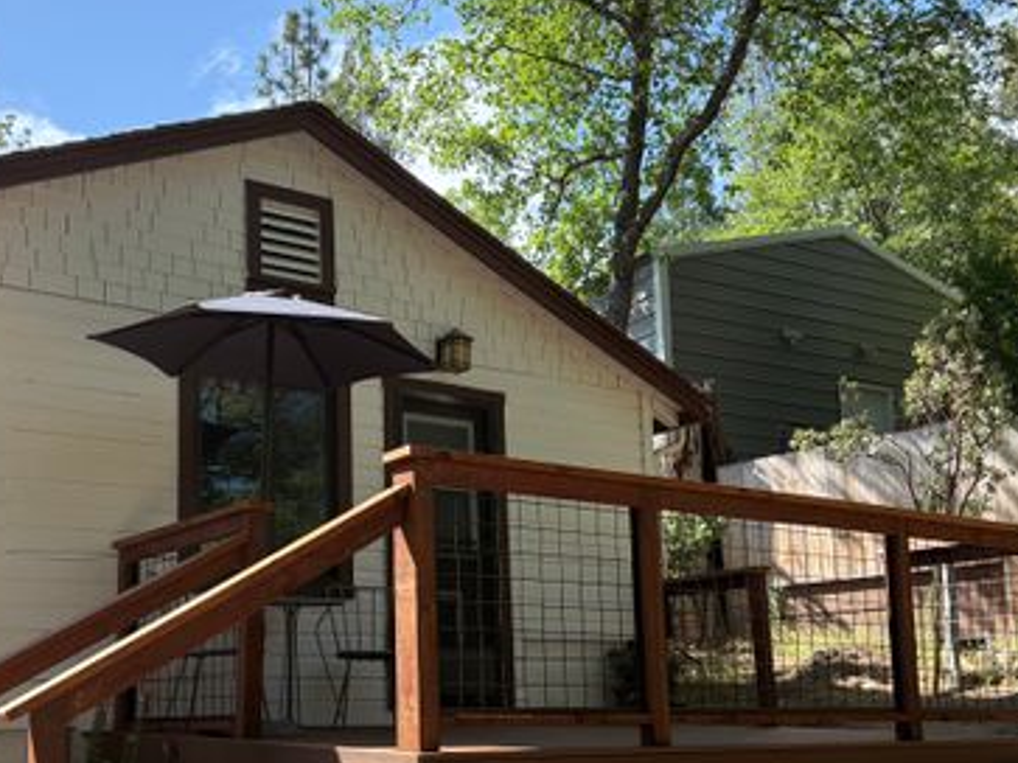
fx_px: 1264
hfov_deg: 43.6
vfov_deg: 33.2
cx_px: 398
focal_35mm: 43
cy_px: 525
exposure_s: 1/1081
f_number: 1.6
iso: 64
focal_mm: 5.96
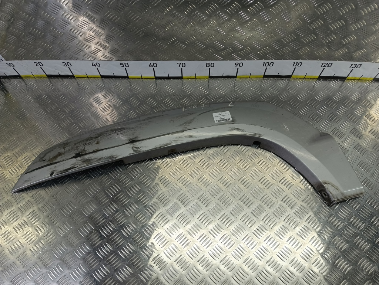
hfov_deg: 73.9
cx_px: 190
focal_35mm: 23
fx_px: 252
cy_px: 142
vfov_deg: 58.9
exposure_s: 1/100
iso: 109
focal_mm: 4.11
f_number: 1.6
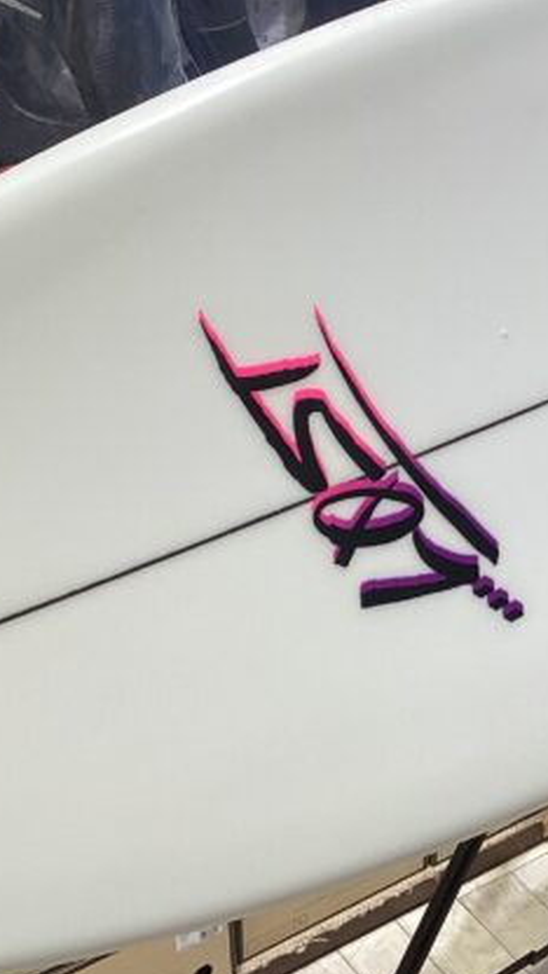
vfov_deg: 32.3
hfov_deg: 18.2
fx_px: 1679
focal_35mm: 65
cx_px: 518
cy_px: 445
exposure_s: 1/60
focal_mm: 3.3
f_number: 2.4
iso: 50
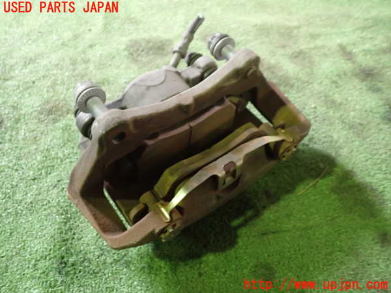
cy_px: 146
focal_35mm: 30
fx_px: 339
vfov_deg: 46.8
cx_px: 196
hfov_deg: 60.0
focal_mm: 5.4
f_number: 2.3
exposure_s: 1/30
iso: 640
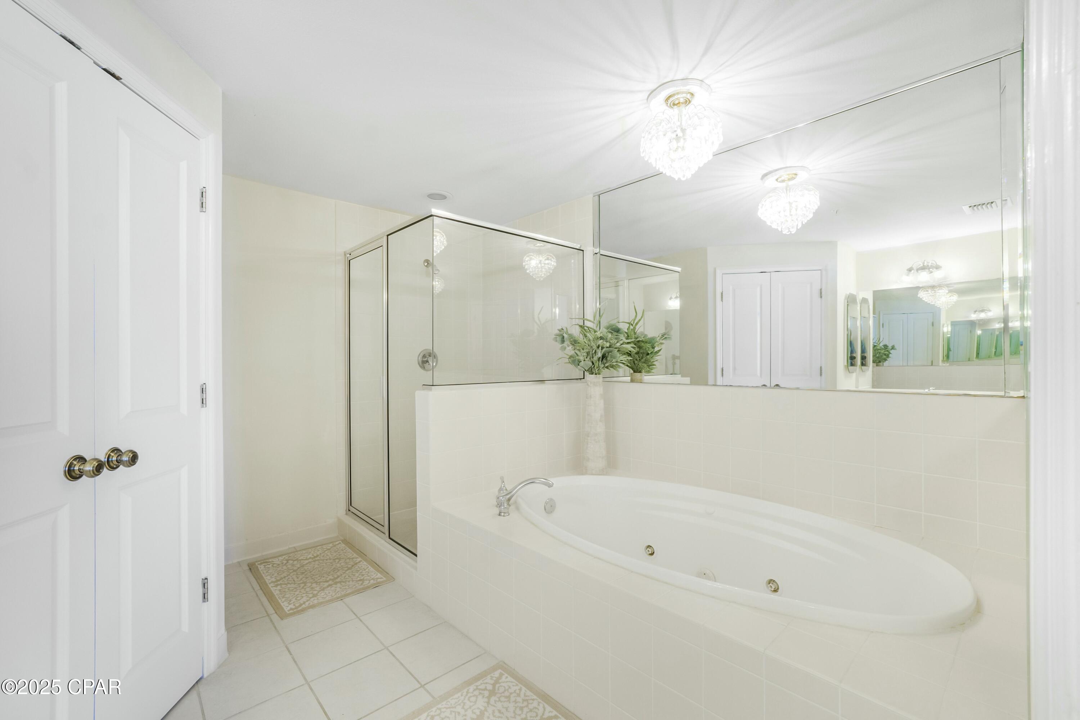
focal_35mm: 15
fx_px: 450
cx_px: 540
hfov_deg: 100.4
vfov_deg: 77.3
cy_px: 360
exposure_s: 1/6
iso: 200
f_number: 9.5
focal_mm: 10
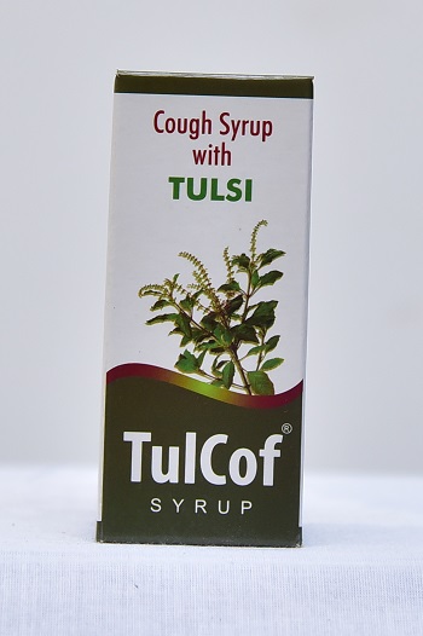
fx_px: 1094
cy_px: 318
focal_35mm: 62
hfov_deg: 21.9
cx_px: 212
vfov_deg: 32.4
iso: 1250
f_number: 4
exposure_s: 1/125
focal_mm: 62
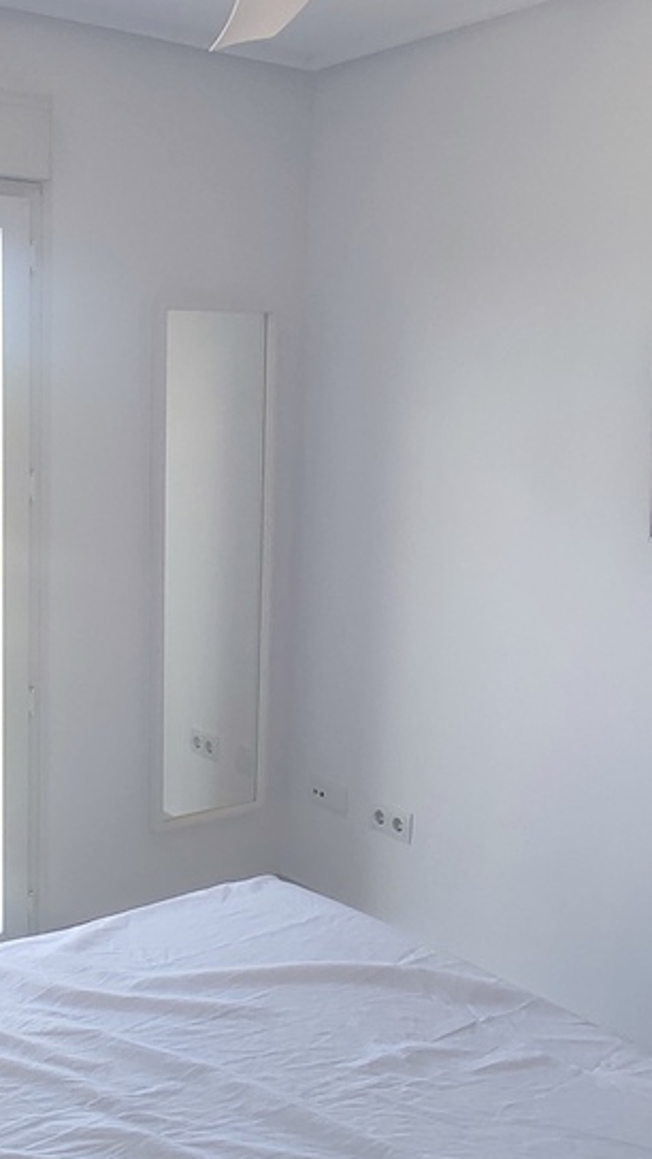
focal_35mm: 41
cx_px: 104
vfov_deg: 49.3
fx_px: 1260
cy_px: 633
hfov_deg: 28.2
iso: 63
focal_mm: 1.65
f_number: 2.2
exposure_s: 1/100
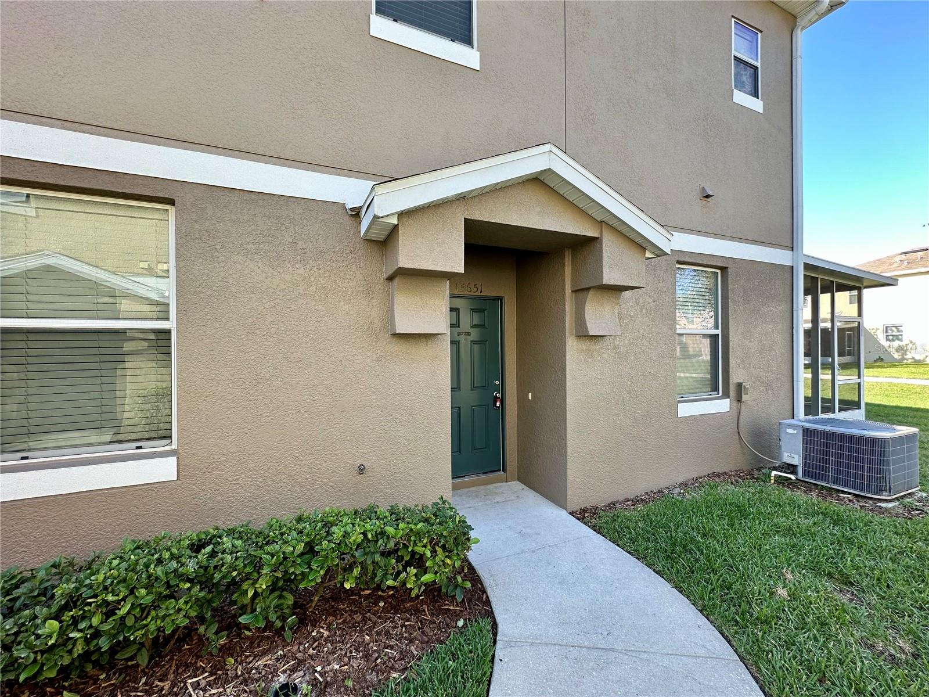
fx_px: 376
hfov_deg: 102.1
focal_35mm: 14
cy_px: 348
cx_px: 464
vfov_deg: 85.7
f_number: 2.2
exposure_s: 1/134
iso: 40
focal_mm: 2.22
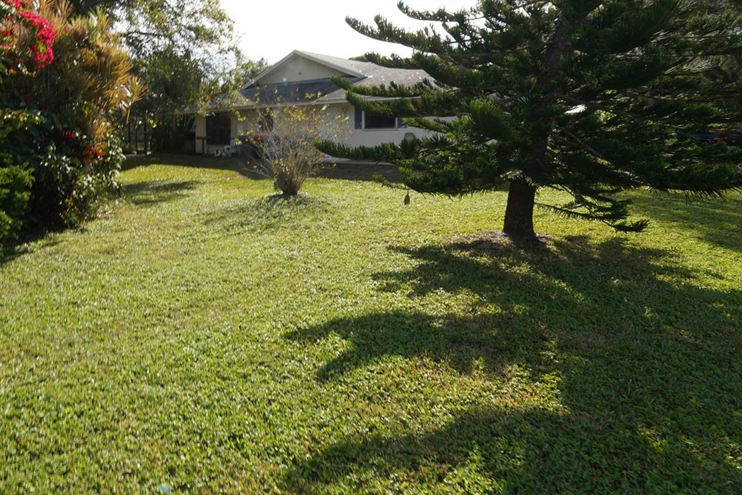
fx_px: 474
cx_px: 263
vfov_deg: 54.1
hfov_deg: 74.3
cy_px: 168
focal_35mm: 23
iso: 160
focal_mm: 16
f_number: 22
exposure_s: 1/30
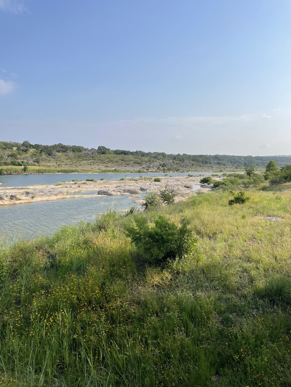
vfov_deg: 67.3
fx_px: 291
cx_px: 146
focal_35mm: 26
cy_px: 194
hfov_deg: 53.1
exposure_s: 1/3610
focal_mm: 4.2
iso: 32
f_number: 1.6
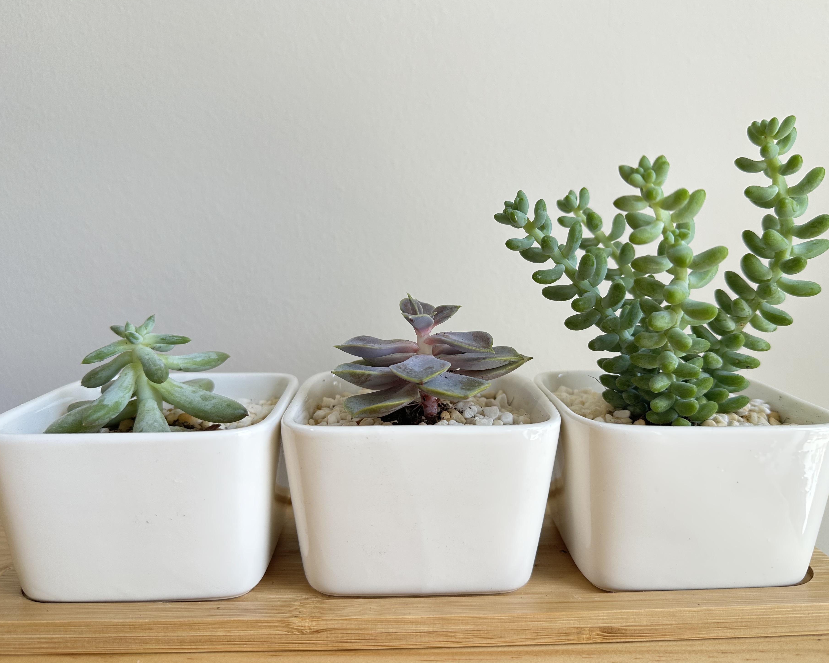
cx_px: 435
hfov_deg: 66.0
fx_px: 638
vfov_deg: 54.9
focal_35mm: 26
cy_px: 331
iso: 125
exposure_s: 1/100
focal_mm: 6.86
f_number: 1.78
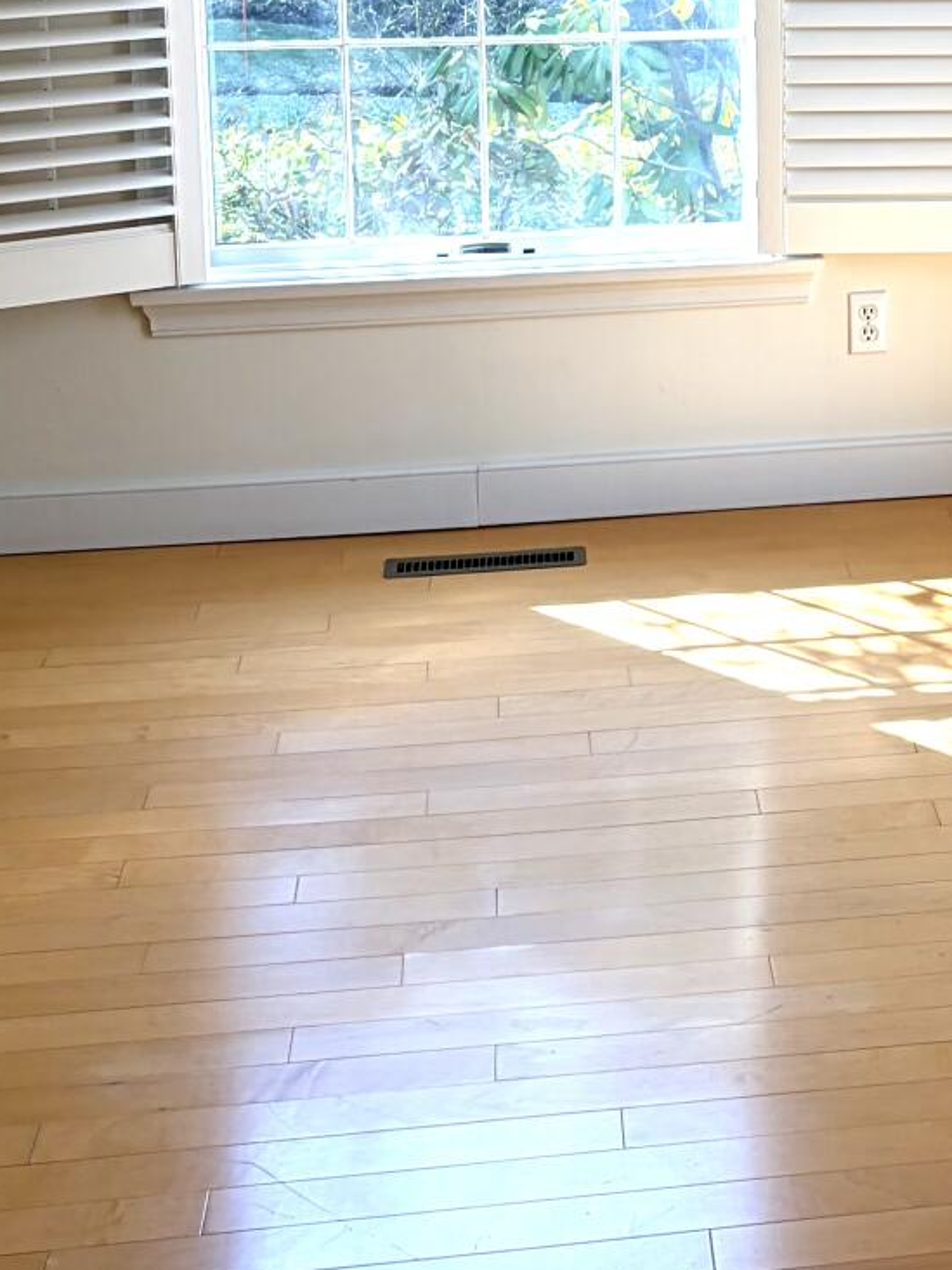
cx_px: 959
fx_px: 2603
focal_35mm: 71
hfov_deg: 20.1
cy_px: -10
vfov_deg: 25.9
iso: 50
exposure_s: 1/263
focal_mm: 5.96
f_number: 1.6
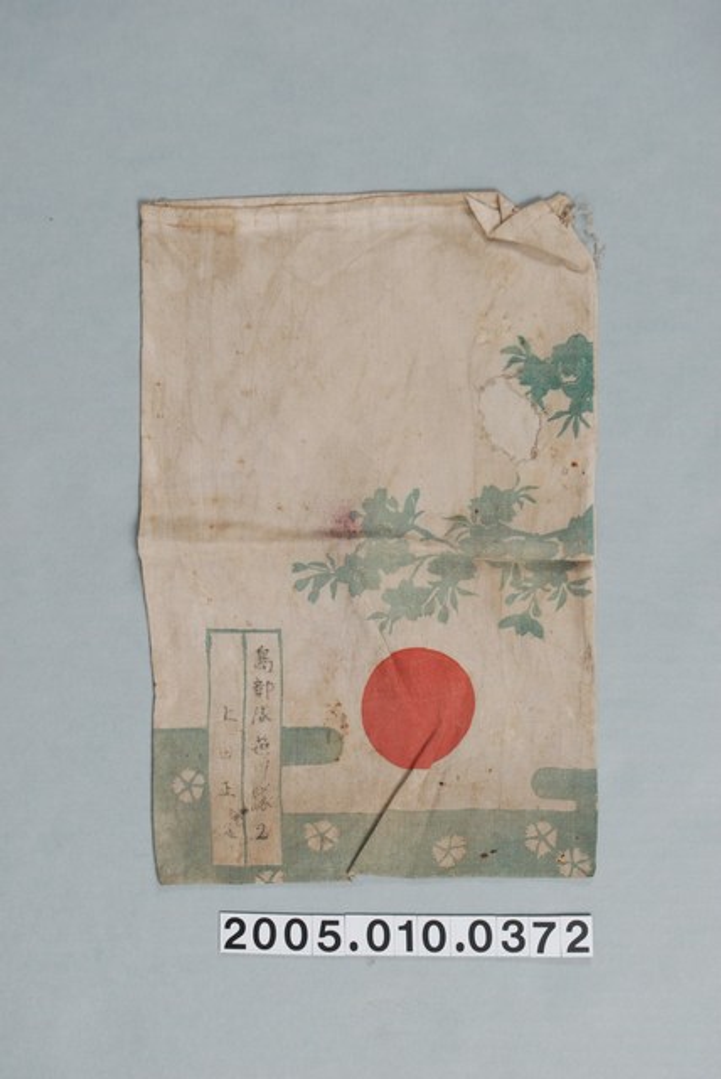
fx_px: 2473
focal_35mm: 82
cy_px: 540
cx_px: 360
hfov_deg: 16.6
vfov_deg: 24.6
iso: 100
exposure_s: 1/125
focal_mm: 55
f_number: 8
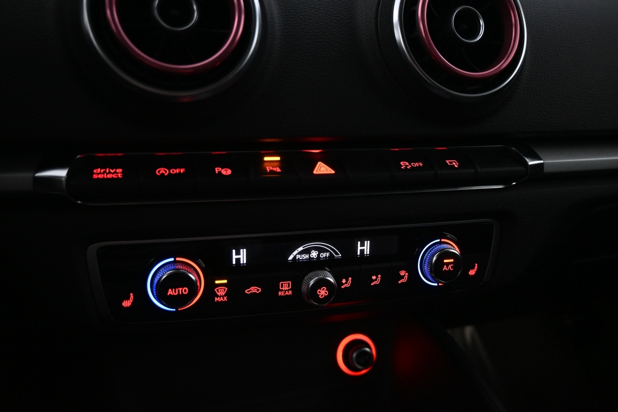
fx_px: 566
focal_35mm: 33
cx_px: 309
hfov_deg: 57.2
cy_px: 206
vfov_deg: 40.0
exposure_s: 1/40
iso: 3200
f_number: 4
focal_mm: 22
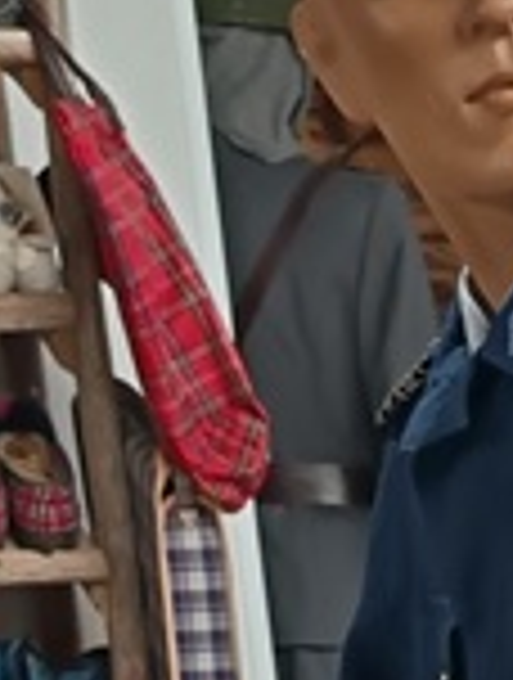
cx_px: 1436
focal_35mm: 169
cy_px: 1486
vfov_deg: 10.4
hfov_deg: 7.8
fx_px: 3325
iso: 815
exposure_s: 1/50
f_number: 1.75
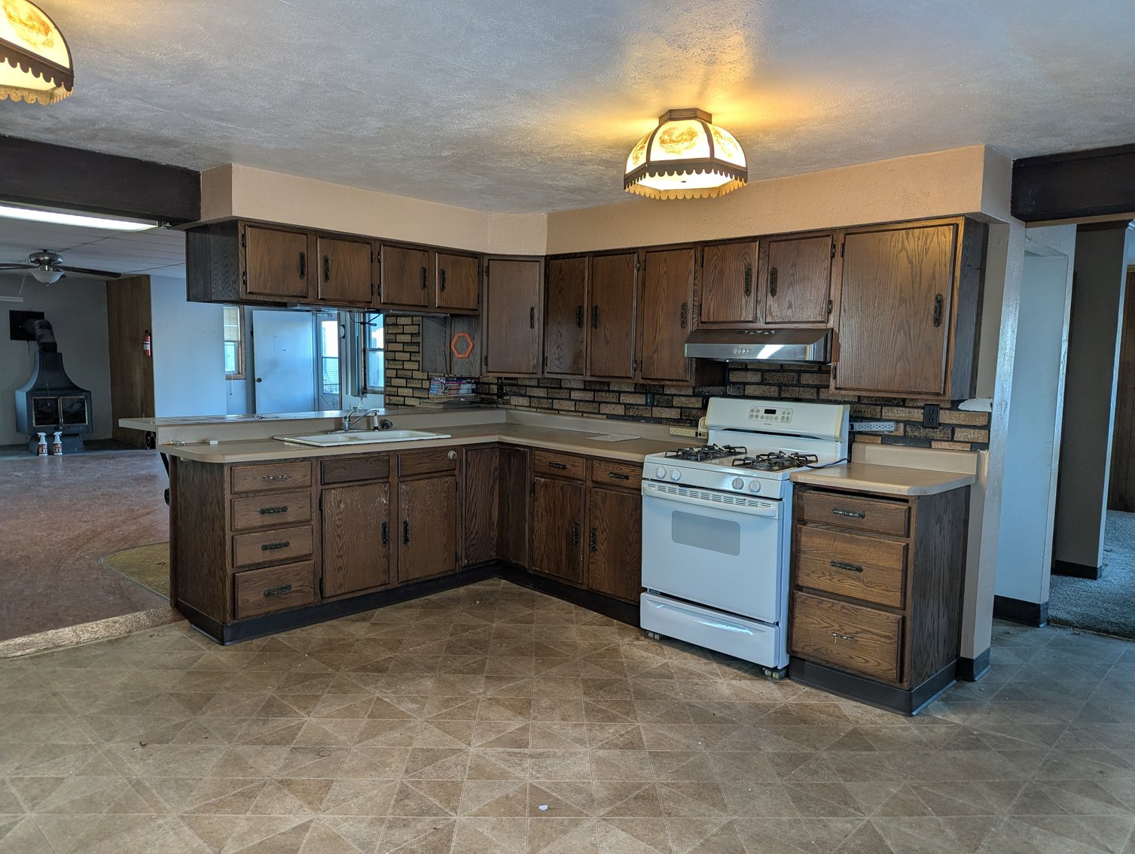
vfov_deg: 56.9
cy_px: 427
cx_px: 568
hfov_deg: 71.5
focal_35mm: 24
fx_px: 788
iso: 68
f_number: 1.85
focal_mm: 6.81
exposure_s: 1/40
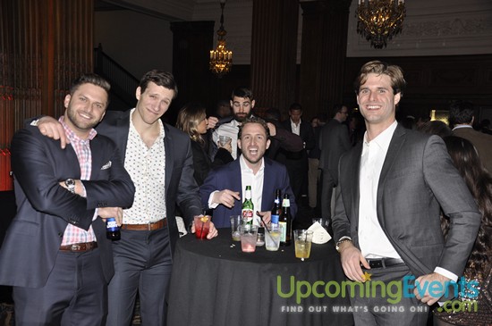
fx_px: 573
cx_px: 246
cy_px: 163
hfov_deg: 46.5
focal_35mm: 42
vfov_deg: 31.8
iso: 400
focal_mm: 28
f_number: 5
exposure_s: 1/60
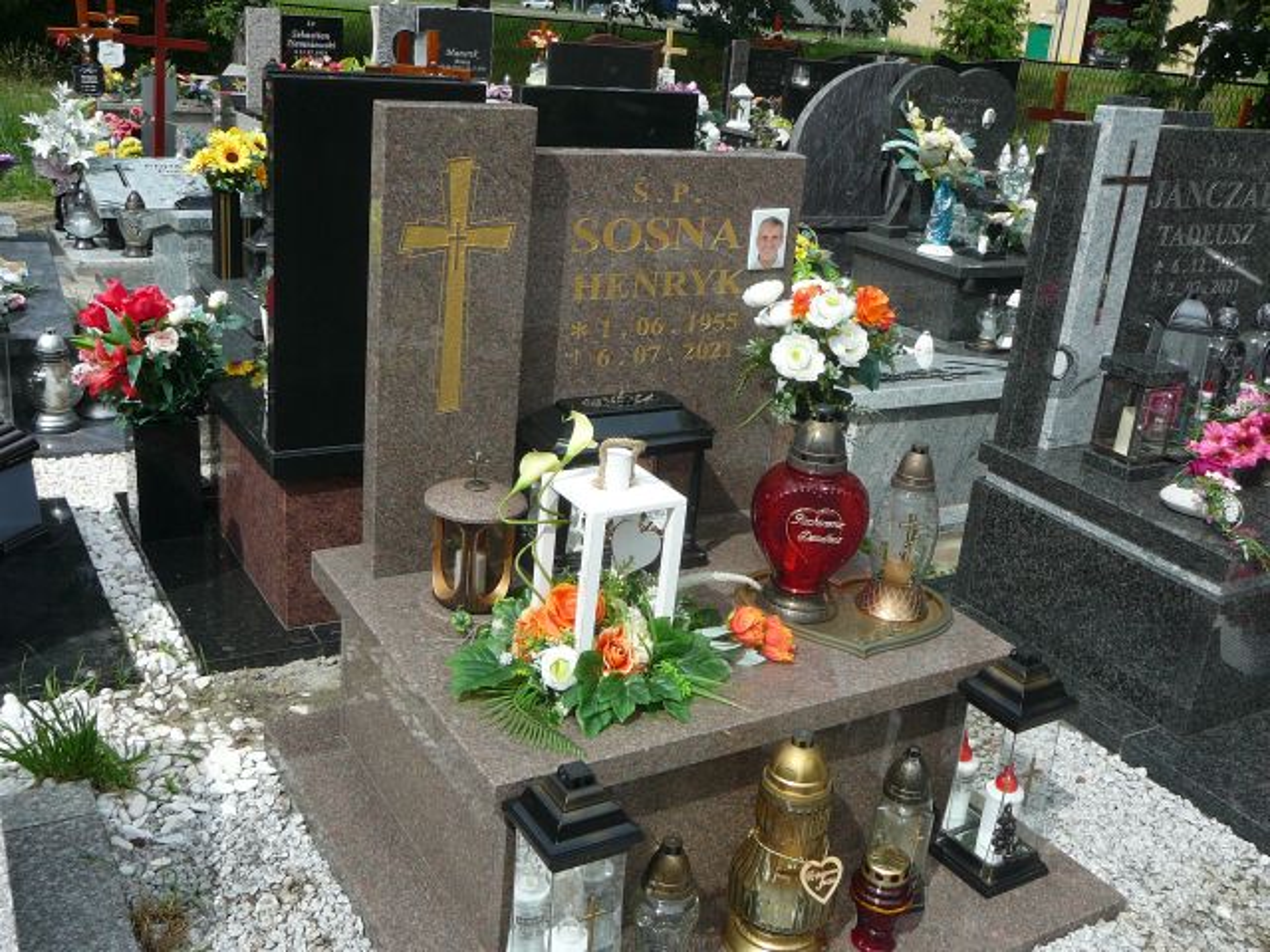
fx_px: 1284
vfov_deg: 40.7
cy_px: 476
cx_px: 635
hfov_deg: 52.6
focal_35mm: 35
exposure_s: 1/400
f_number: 5
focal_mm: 5.2
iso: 80
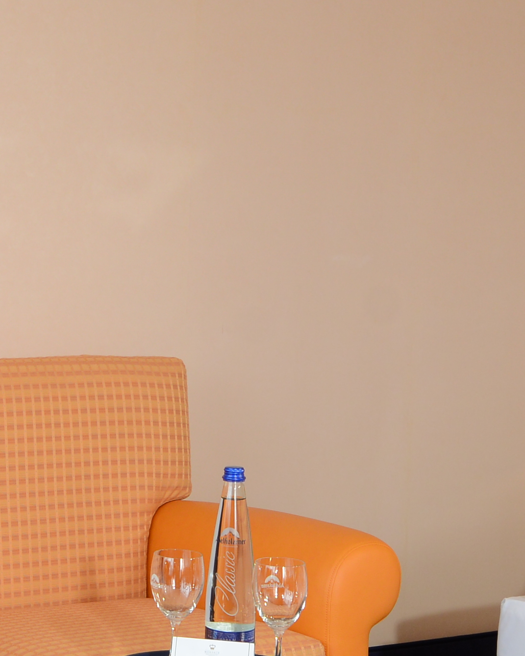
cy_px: 276
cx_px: 99
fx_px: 1573
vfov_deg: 23.5
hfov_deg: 18.8
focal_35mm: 81
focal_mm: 16
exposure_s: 1/15
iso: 250
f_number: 7.1
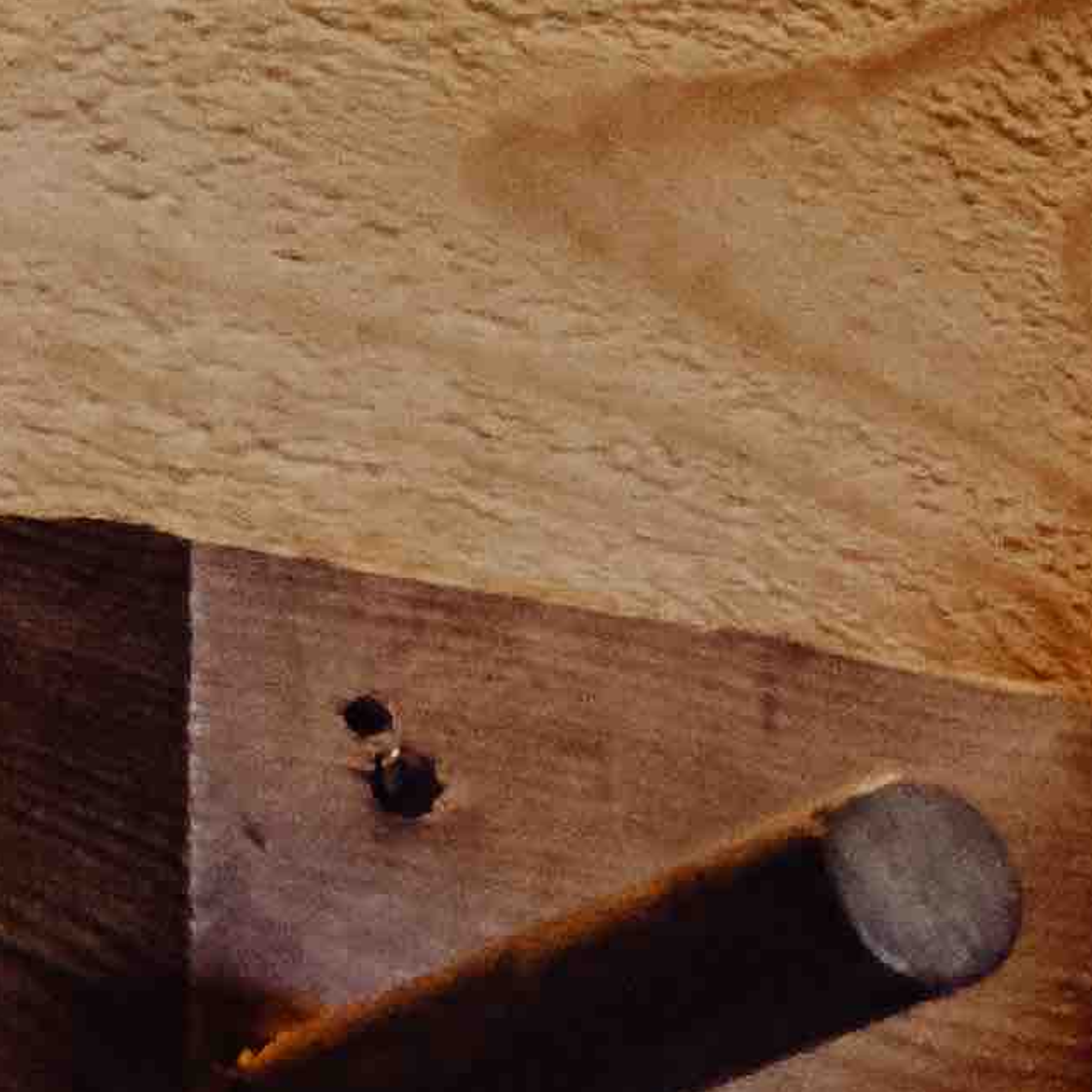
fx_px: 9244
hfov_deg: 5.4
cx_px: 5107
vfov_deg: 6.5
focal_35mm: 259
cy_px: 2297
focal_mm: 20.9
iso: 5000
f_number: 4.2
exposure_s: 1/60
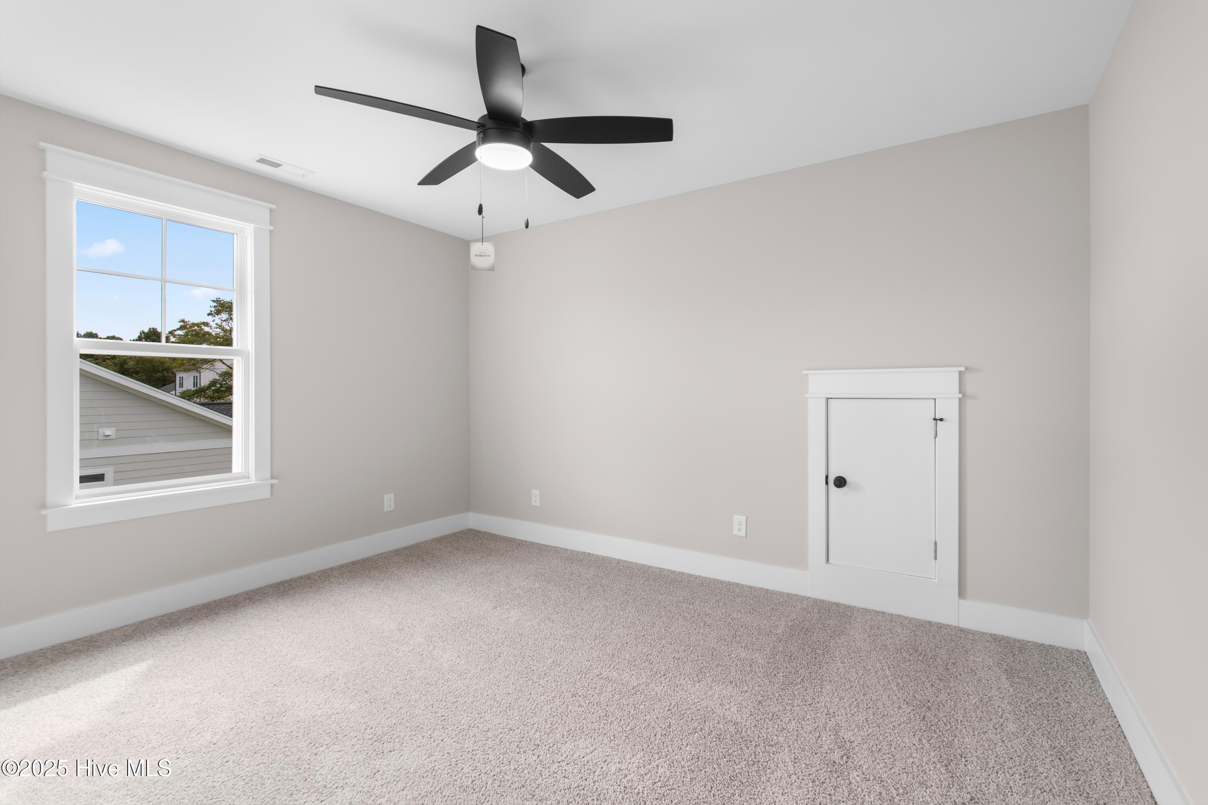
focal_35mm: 15
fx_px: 503
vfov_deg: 77.3
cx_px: 604
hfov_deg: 100.4
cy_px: 402
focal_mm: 10
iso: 100
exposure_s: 1/6
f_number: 4.5
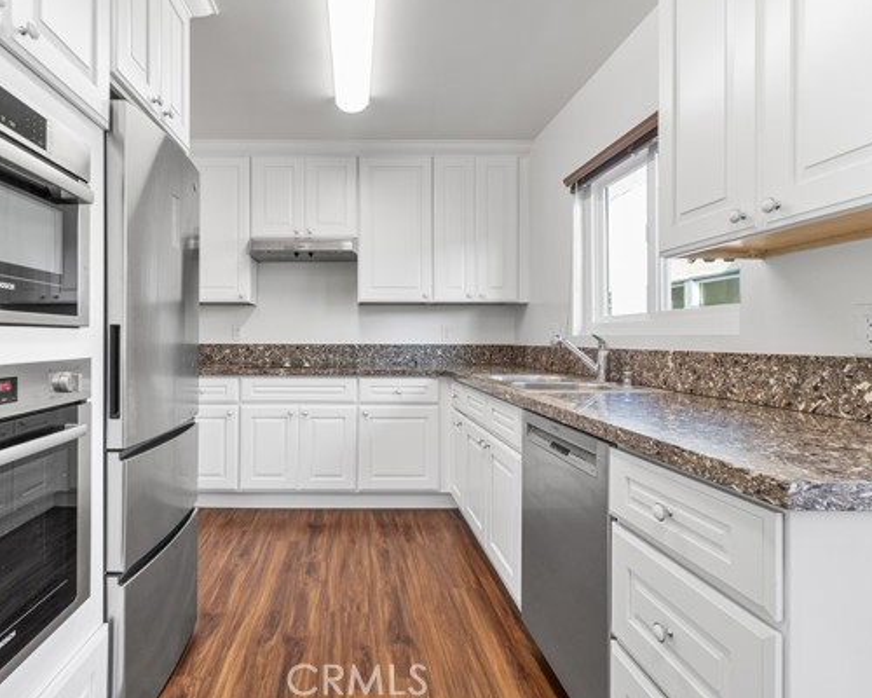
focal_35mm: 18
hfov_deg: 85.6
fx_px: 465
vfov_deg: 73.8
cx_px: 363
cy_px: 333
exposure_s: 1/3
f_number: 8
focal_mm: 10
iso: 100
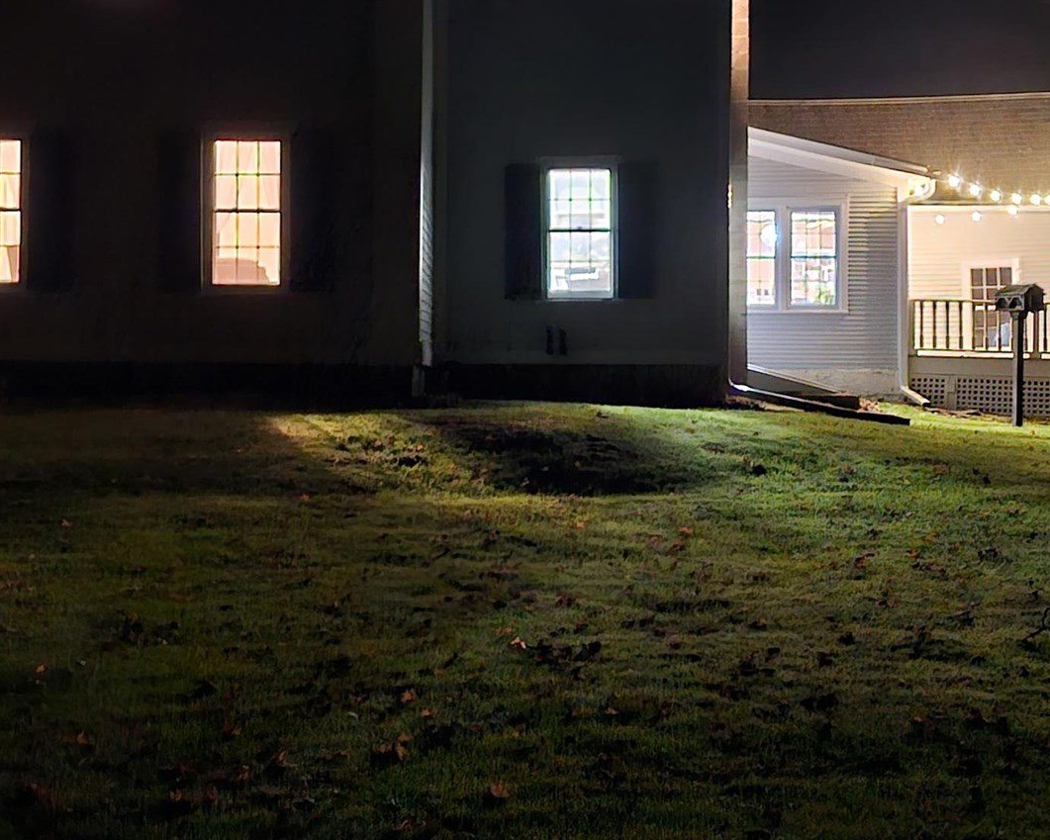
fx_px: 2020
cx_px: 310
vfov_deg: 23.4
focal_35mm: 65
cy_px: 272
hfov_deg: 28.8
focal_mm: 6.3
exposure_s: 1/4
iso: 2500
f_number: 1.7
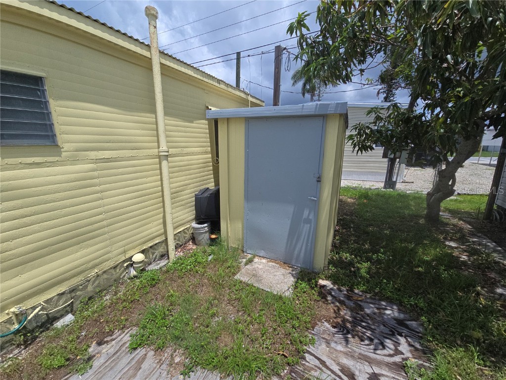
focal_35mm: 13
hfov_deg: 106.2
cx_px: 253
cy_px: 190
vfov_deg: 89.9
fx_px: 190
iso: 50
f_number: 2.2
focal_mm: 2.2
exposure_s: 1/3273
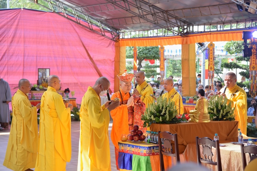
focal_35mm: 85
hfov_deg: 23.9
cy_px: 86
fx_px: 607
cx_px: 128
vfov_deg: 16.1
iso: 160
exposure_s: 1/125
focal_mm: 85
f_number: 4.5
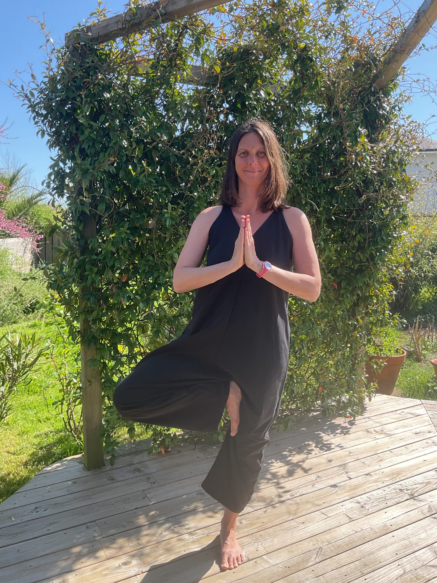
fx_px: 488
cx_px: 218
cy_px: 292
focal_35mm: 29
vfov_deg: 61.7
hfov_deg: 48.2
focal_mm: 3
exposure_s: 1/469
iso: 16
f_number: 1.8
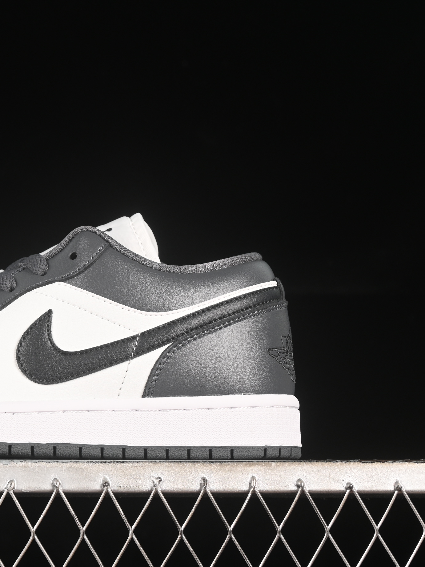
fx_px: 1785
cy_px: 285
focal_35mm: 109
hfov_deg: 13.4
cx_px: 5
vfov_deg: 18.0
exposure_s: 1/60
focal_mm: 50
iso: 160
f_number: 7.1
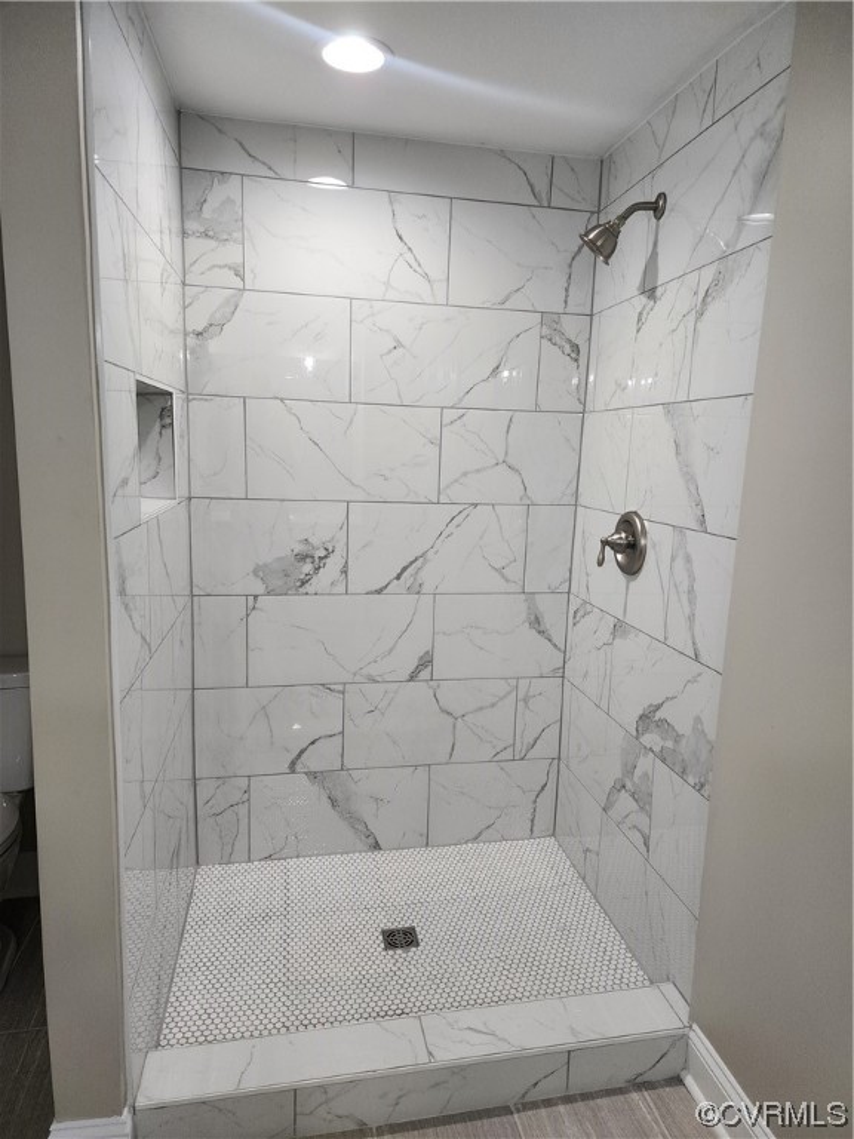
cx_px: 427
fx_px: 757
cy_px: 570
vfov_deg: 73.9
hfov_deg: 58.9
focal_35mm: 23
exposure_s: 1/120
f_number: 1.8
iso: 200
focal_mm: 6.4
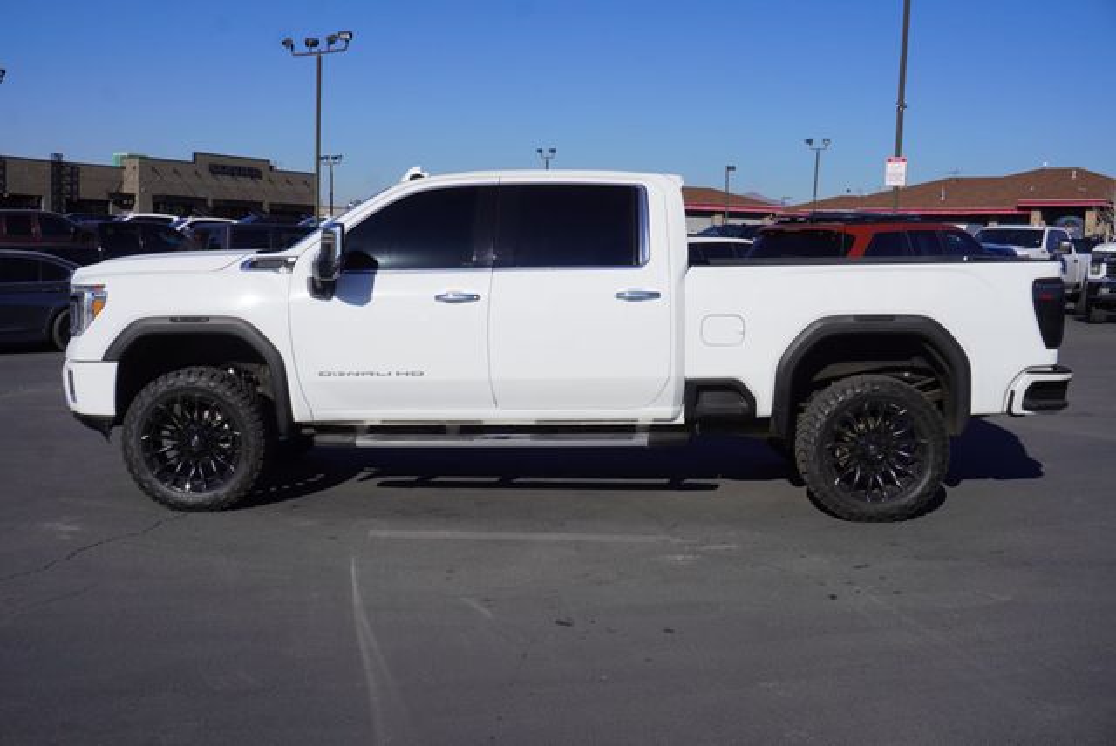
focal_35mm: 39
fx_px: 1210
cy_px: 373
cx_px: 558
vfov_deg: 34.3
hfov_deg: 49.5
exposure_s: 1/320
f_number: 11
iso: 100
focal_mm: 26
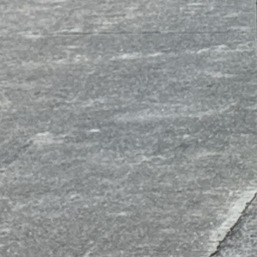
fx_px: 3343
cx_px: 870
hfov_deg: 4.2
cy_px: -437
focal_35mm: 398
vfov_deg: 4.3
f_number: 1.78
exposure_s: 1/349
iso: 64
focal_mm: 6.76
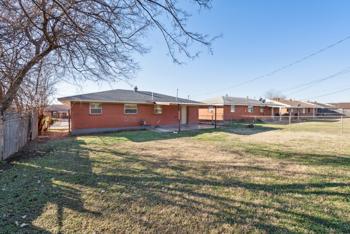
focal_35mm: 16
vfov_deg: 73.8
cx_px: 175
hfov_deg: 96.7
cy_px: 117
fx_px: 156
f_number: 7.1
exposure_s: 1/250
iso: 200
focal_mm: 16
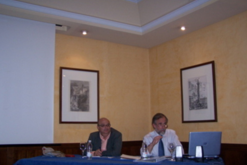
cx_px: 124
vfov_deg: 33.4
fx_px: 274
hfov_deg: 48.5
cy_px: 92
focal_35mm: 40
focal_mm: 6.3
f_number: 2.8
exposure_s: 1/60
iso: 140
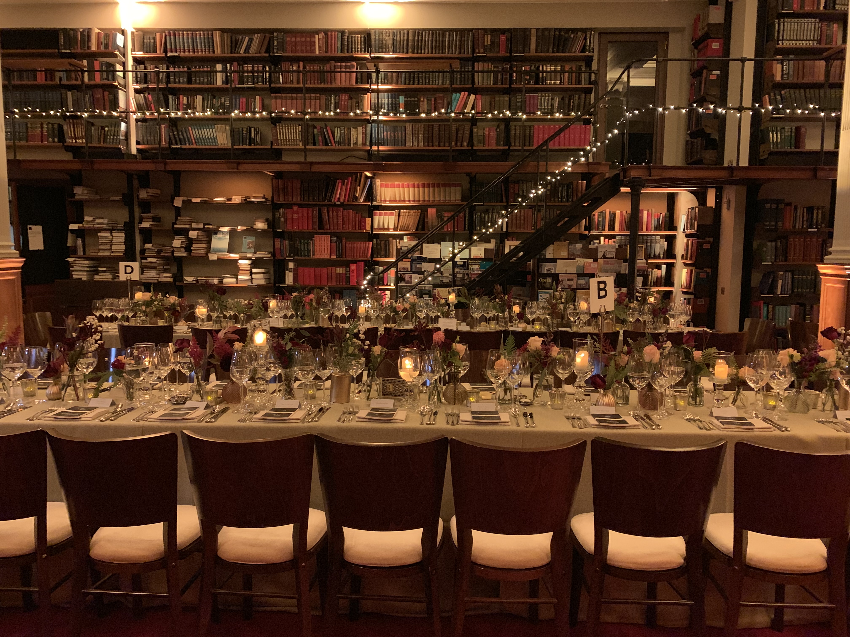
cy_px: 318
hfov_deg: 67.3
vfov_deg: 53.1
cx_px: 425
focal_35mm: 26
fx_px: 638
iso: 800
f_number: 1.8
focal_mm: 4.25
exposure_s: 1/24
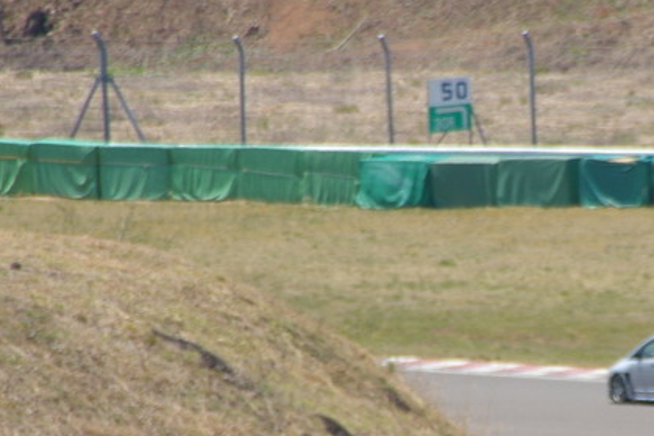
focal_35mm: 917
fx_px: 16651
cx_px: 563
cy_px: 361
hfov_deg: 2.2
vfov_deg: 1.5
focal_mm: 250
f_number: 8
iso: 200
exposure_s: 1/500
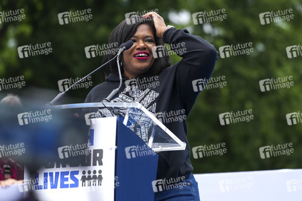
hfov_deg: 9.3
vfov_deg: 6.2
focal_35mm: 221
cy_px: 100
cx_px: 151
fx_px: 1854
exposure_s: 1/500
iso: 200
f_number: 5.6
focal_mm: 221
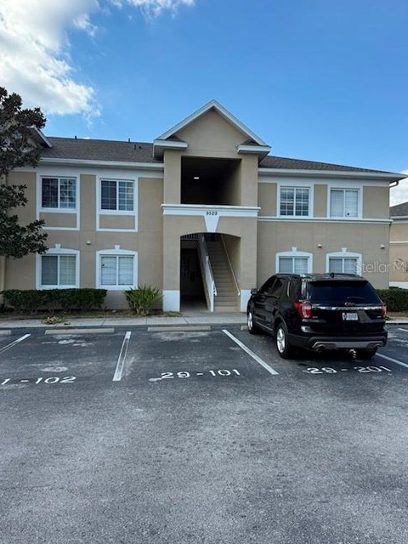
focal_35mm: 25
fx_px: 393
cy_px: 266
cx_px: 208
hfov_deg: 54.9
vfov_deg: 69.4
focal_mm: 6.76
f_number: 1.78
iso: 80
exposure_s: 1/2703
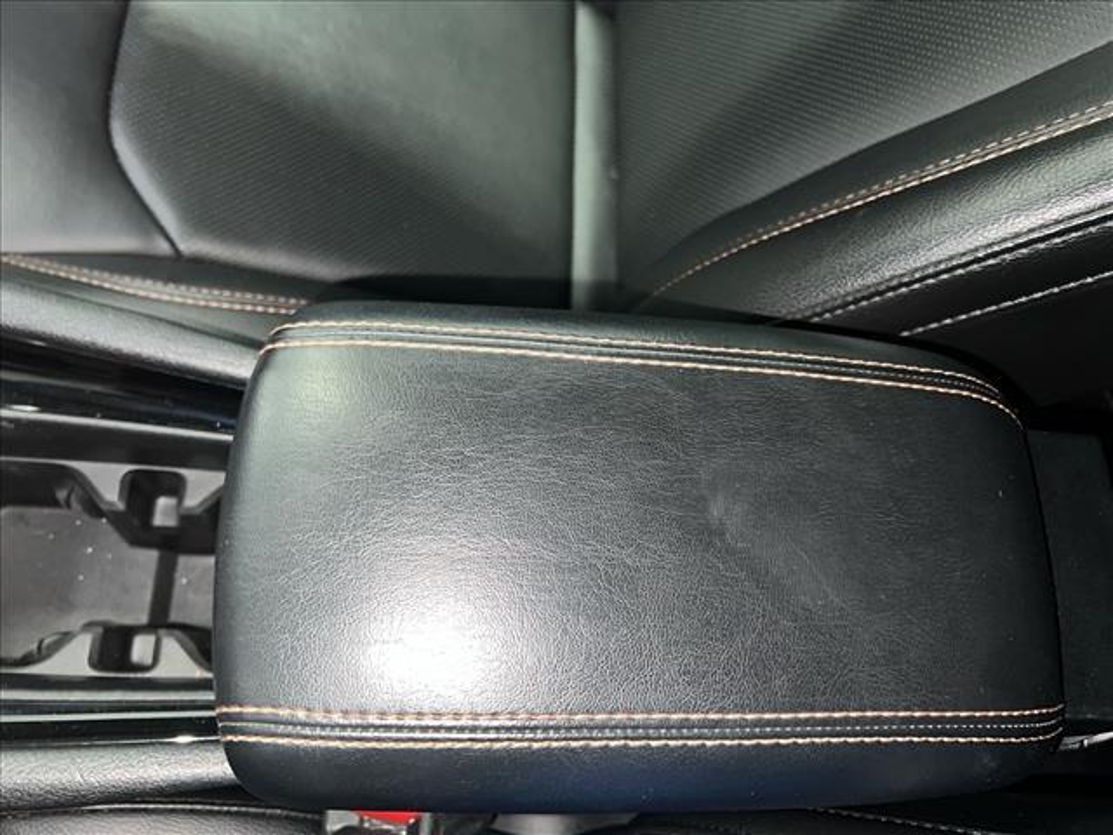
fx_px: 836
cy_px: 418
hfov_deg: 67.3
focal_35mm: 26
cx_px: 556
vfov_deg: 53.1
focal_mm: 5.7
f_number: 1.5
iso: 40
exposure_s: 1/4
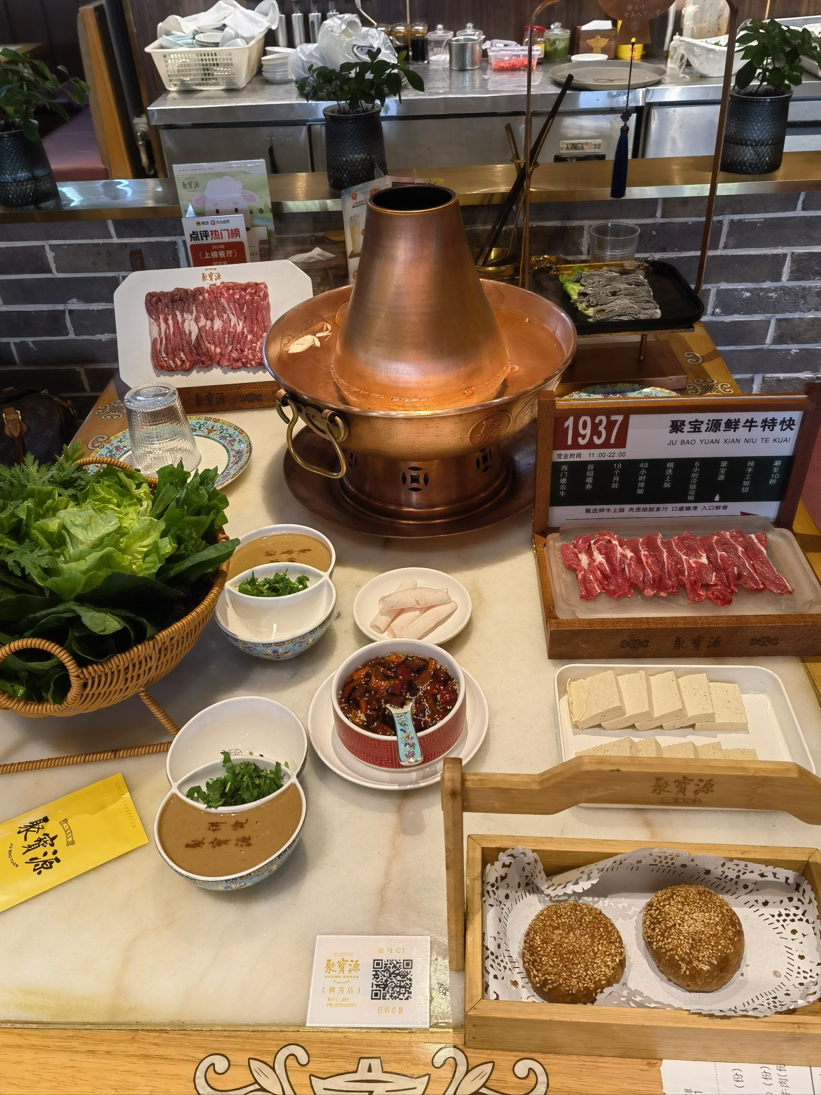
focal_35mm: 27
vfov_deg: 65.3
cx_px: 410
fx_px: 854
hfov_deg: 51.4
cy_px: 548
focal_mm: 5.54
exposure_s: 1/60.2
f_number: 1.8
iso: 250
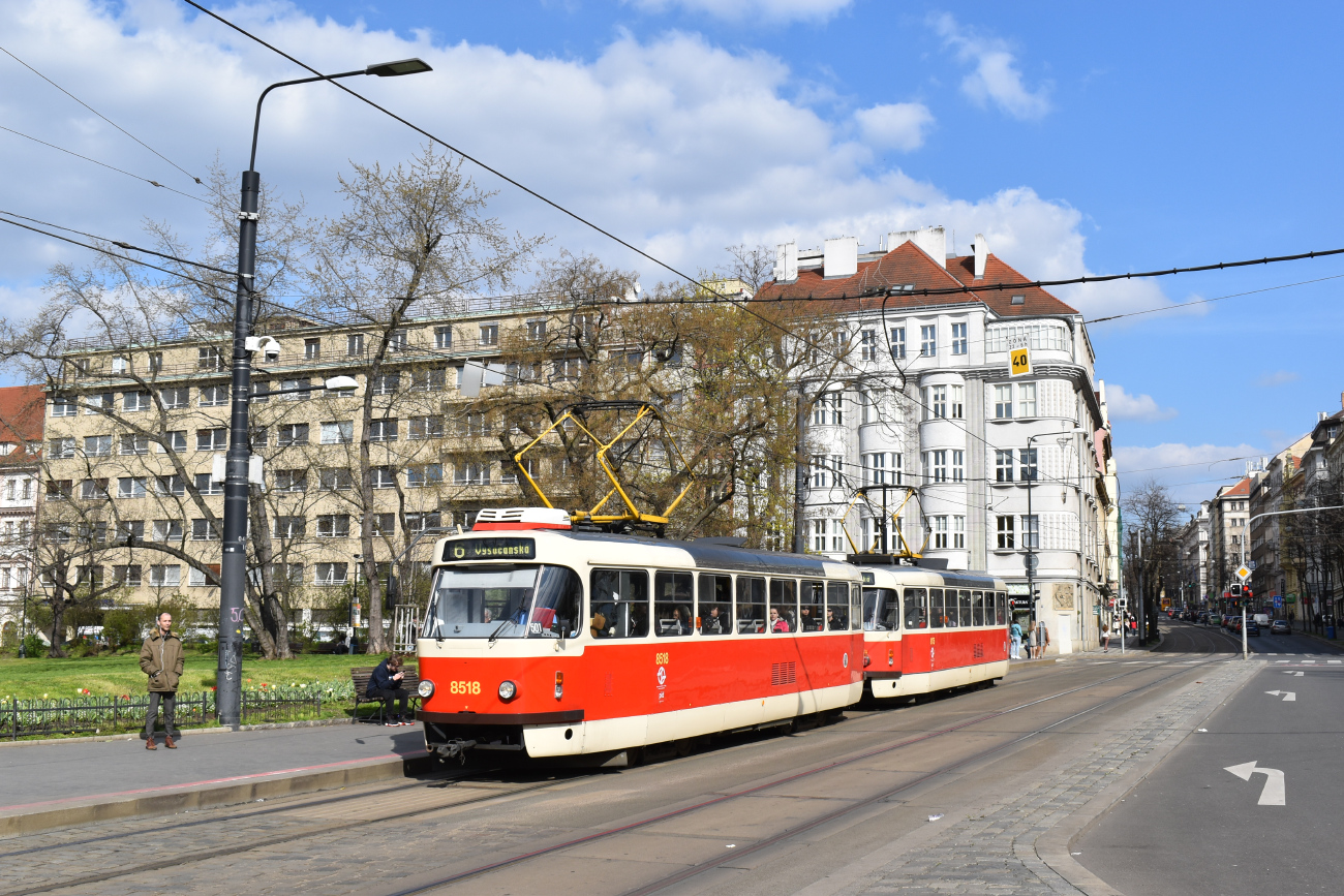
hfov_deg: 47.9
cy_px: 448
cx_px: 672
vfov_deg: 33.0
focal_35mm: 40
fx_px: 1512
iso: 200
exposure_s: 1/400
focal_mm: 27
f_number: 10
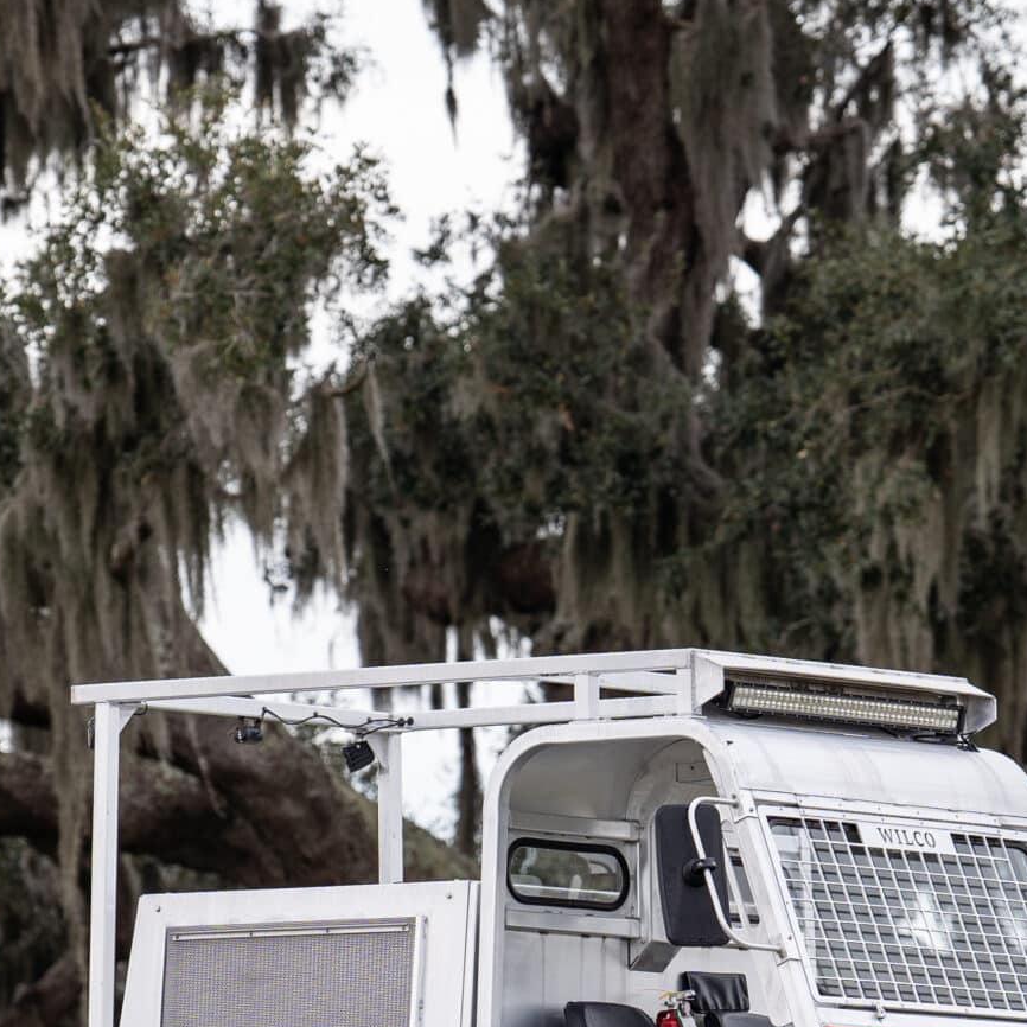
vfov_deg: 5.1
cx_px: 426
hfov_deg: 5.1
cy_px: 677
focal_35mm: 342
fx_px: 11480
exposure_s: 1/1000
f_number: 3.2
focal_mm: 121
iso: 200
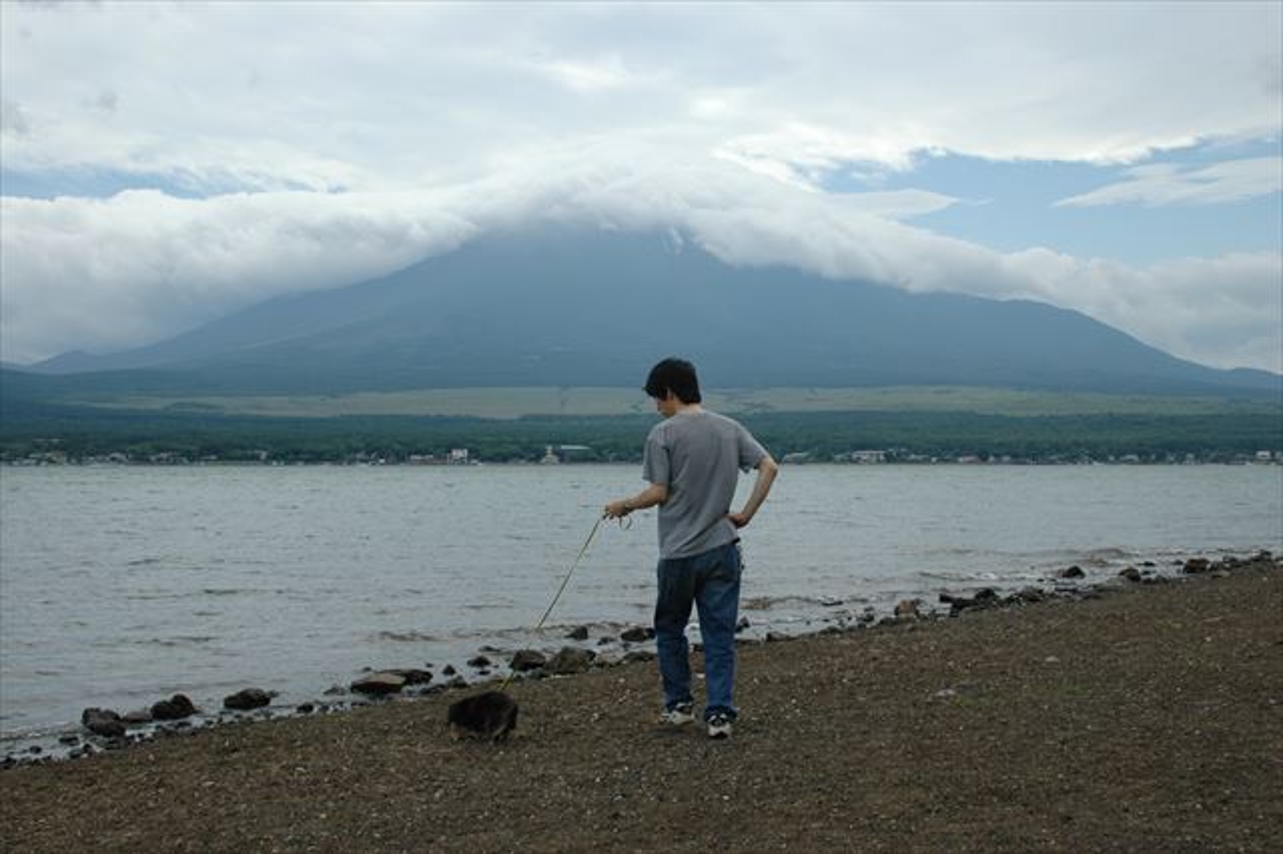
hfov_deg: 46.4
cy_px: 427
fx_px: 1496
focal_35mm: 42
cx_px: 642
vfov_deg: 31.9
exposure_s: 1/400
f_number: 10
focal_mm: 28
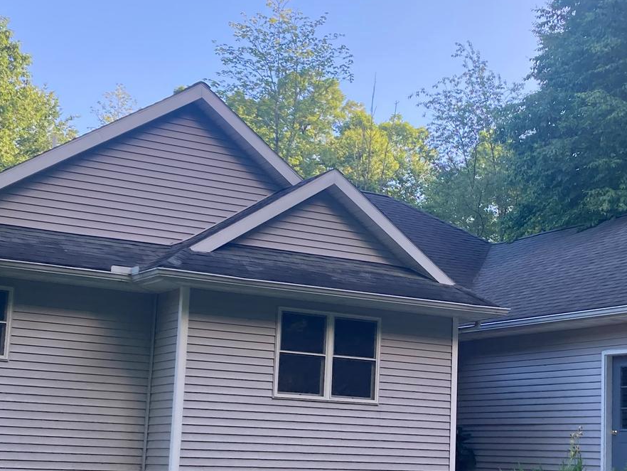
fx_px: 1178
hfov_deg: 29.7
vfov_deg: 22.5
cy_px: 300
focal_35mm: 65
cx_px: 405
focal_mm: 3.99
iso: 20
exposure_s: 1/223
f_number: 1.8
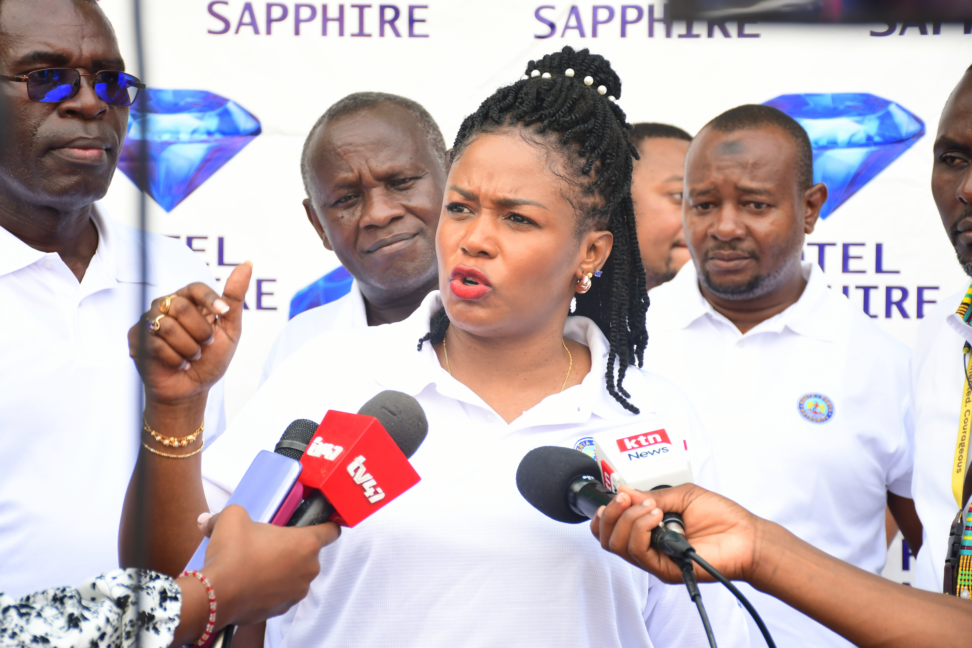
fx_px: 2673
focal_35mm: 99
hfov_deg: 20.6
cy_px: 324
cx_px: 486
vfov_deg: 13.8
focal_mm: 66
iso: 250
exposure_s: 1/250
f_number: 6.3
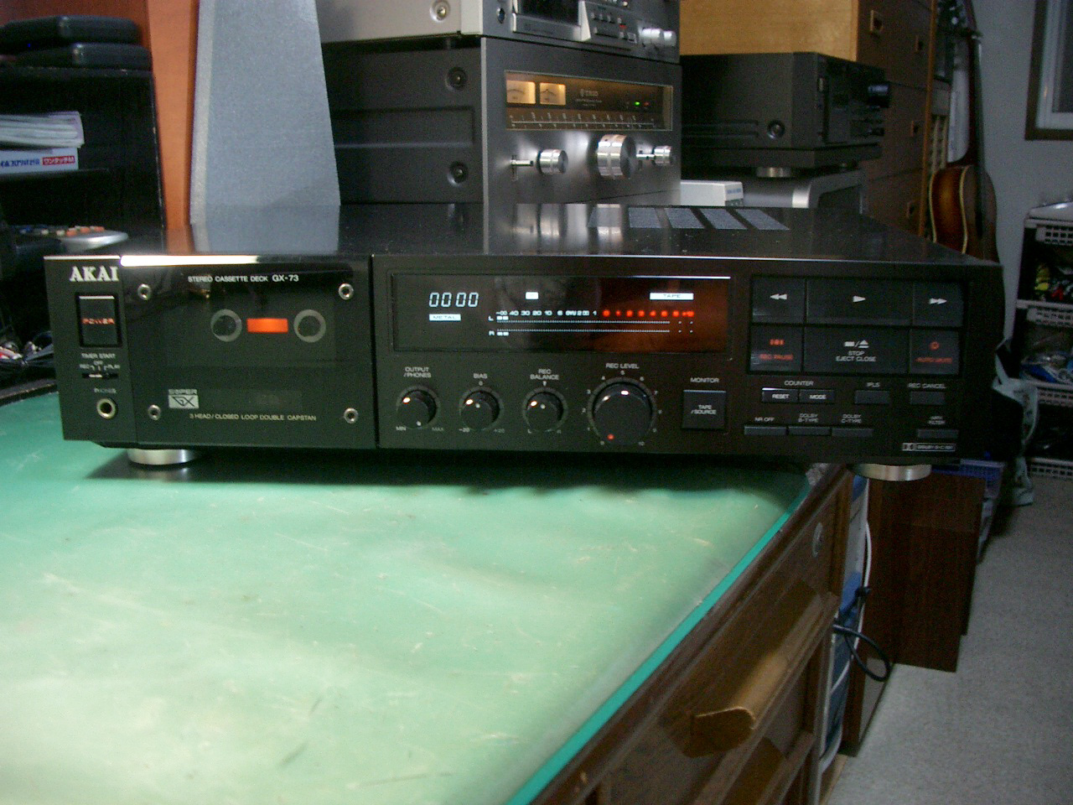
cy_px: 402
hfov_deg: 52.6
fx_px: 1085
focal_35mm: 35
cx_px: 536
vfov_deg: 40.7
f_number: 2.6
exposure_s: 1/8
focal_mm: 5.8
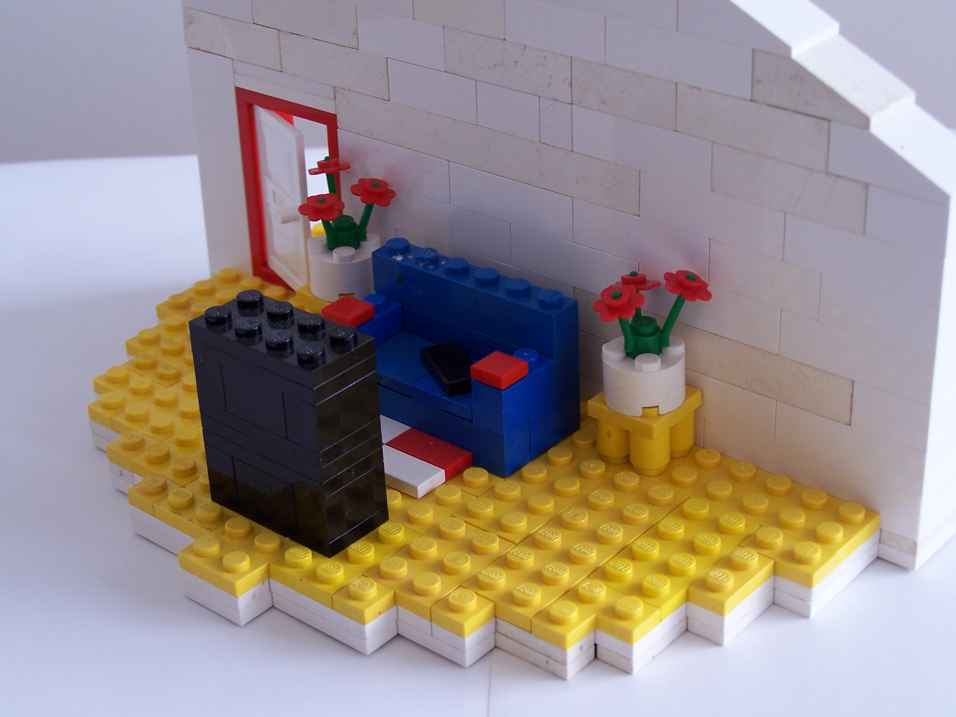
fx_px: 1850
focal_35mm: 67
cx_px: 478
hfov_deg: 29.0
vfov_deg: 21.9
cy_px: 358
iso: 80
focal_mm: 11.1
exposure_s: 1/10
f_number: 3.2
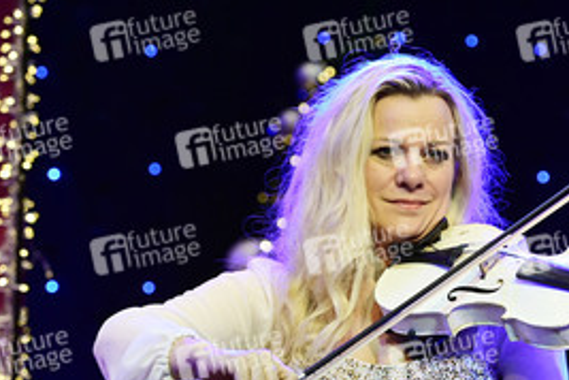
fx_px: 3603
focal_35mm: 228
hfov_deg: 9.0
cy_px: 303
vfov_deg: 6.0
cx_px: 387
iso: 400
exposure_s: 1/400
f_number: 3.5
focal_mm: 135
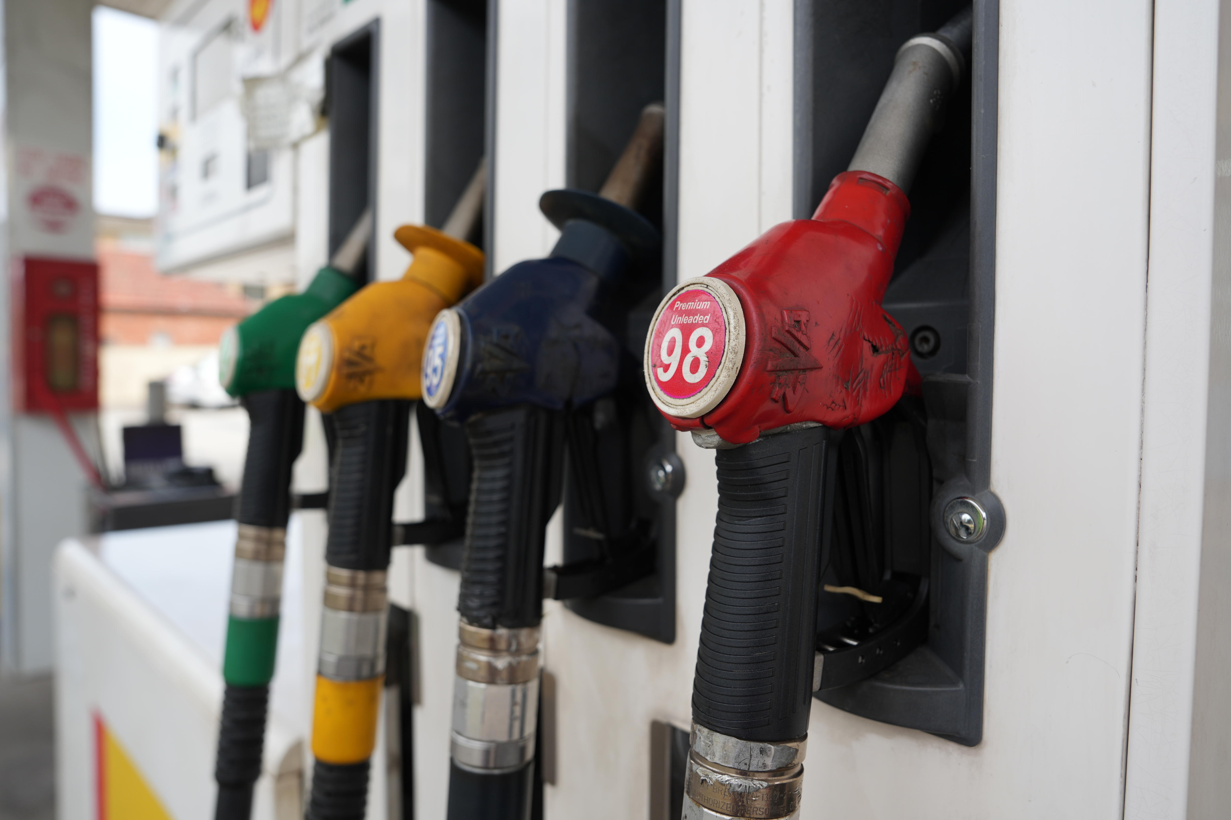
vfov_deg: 51.3
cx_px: 636
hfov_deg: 71.5
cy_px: 405
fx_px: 855
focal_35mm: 25
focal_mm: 24
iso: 100
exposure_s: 1/250
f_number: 4.5
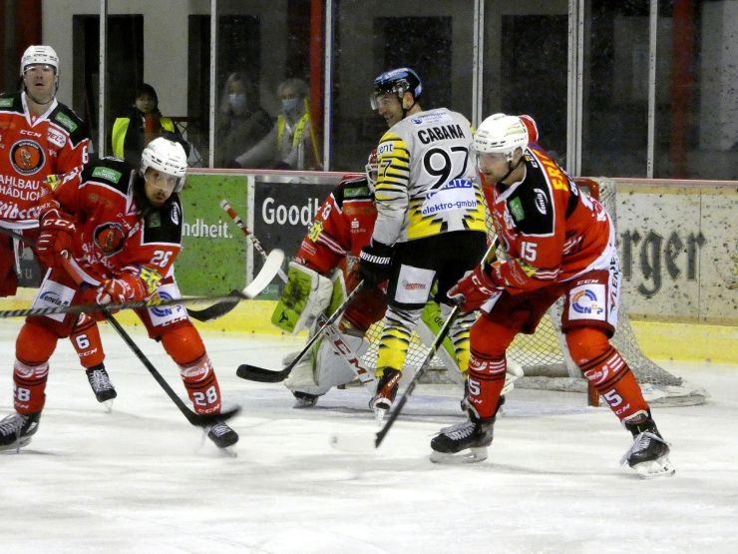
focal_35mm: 194
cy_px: 277
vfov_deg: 7.7
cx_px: 369
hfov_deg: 10.2
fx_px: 4136
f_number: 5.5
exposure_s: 1/200
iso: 3200
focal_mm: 34.8
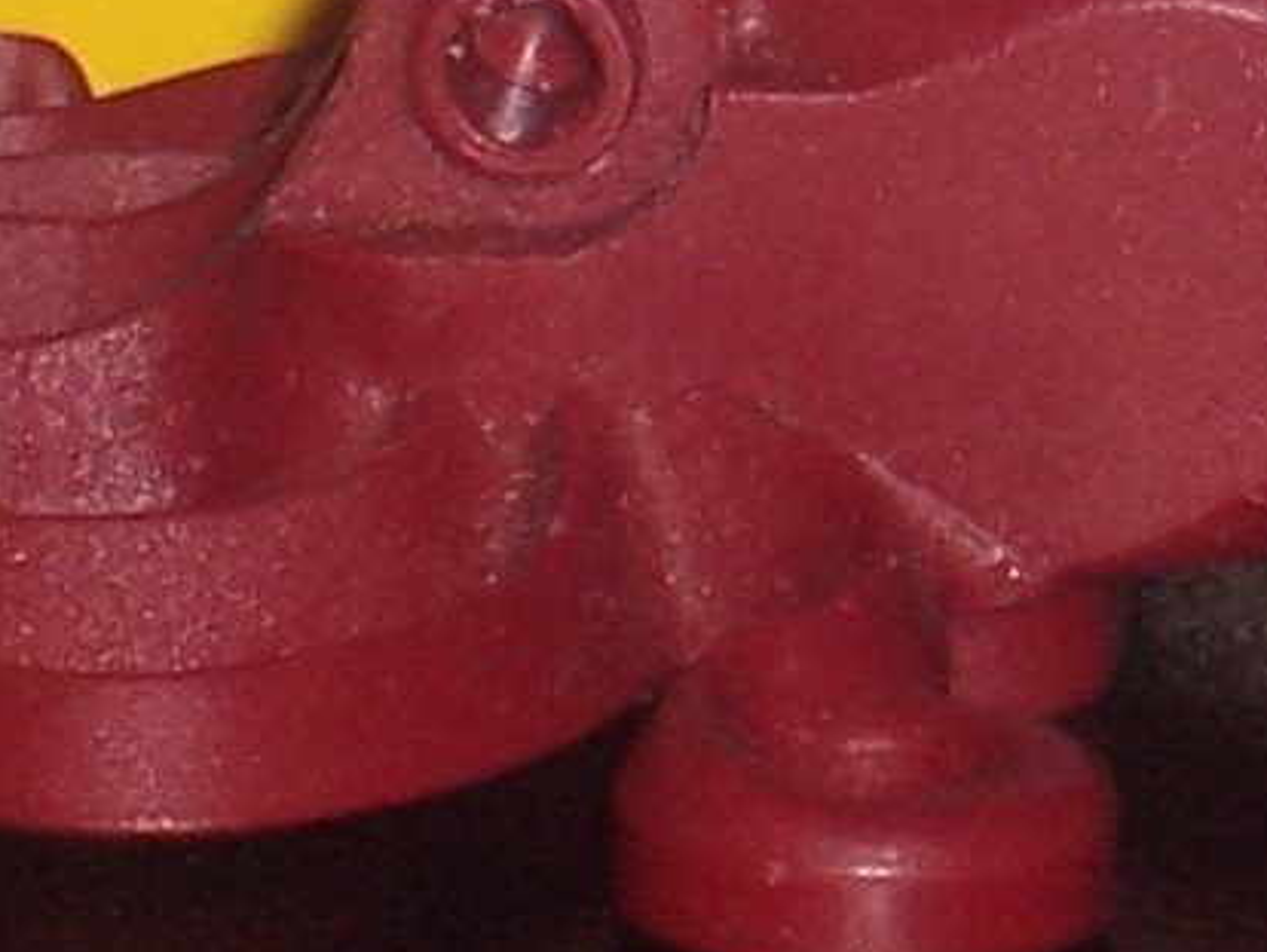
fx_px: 23072
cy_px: -1117
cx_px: 2782
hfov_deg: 3.1
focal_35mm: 630
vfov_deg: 2.4
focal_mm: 16.8
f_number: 4.6
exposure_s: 1/90
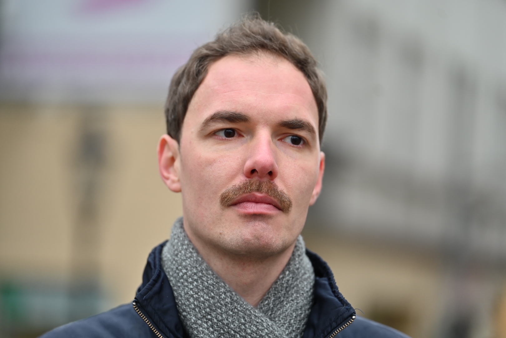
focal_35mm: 150
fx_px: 2108
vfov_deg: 9.1
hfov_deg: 13.7
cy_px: 169
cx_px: 253
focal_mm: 150
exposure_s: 1/200
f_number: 2.8
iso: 220
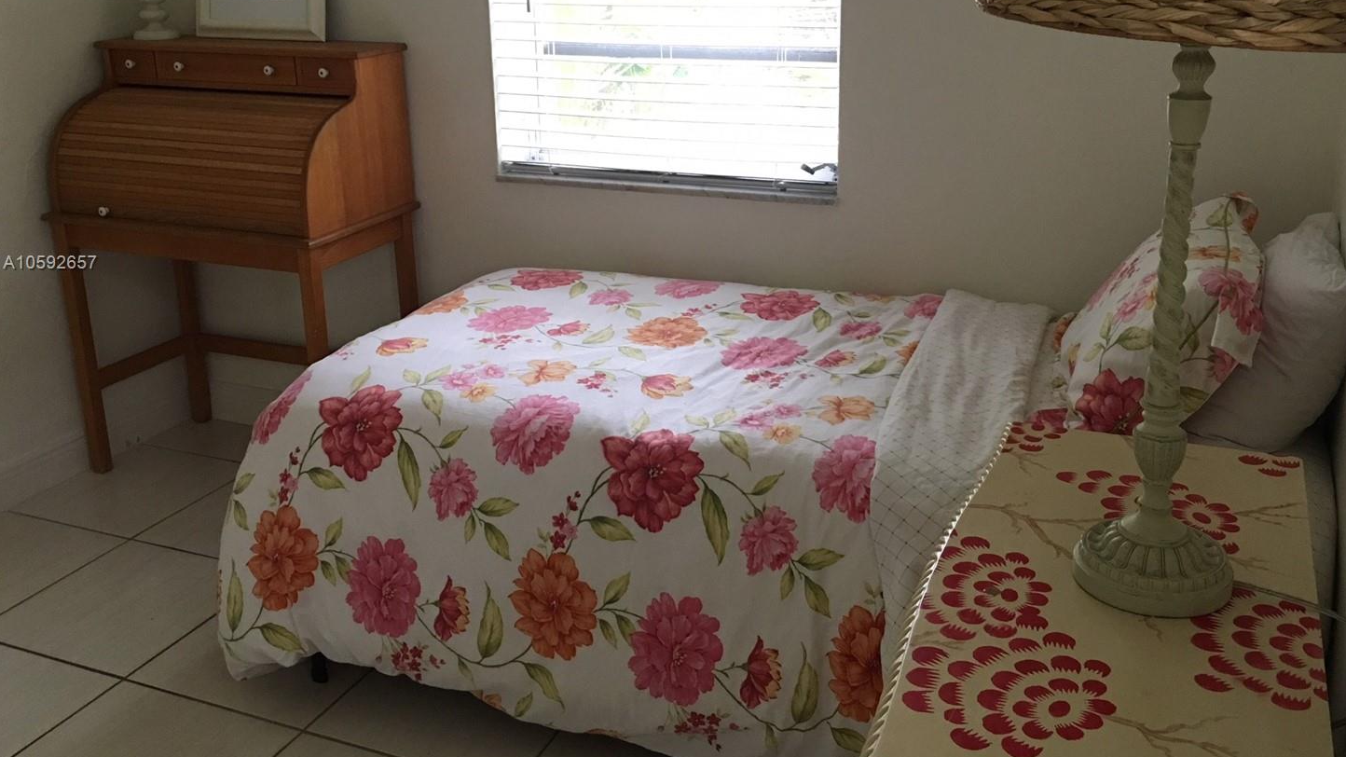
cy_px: 264
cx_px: 695
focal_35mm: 35
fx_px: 1249
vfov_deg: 33.5
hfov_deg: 56.6
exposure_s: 1/15
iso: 80
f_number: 2.2
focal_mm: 4.15
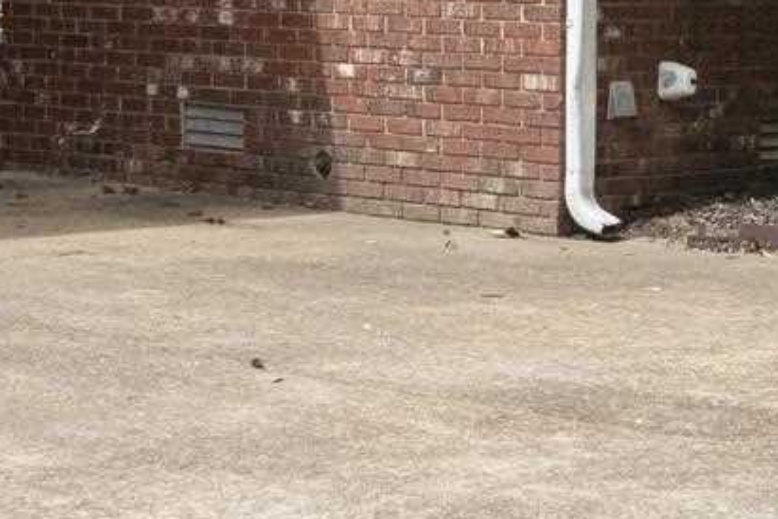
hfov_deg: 17.1
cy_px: -96
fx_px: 2593
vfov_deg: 11.2
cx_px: 396
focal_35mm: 120
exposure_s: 1/2500
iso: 1250
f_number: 9
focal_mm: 17
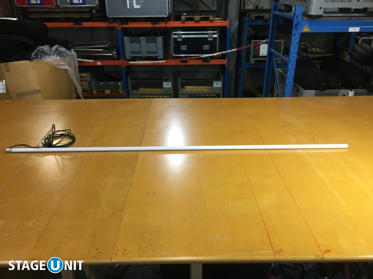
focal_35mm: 29
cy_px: 140
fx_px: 312
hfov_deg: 61.7
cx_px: 186
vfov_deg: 48.2
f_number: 2.2
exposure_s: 1/33
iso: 125
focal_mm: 4.15
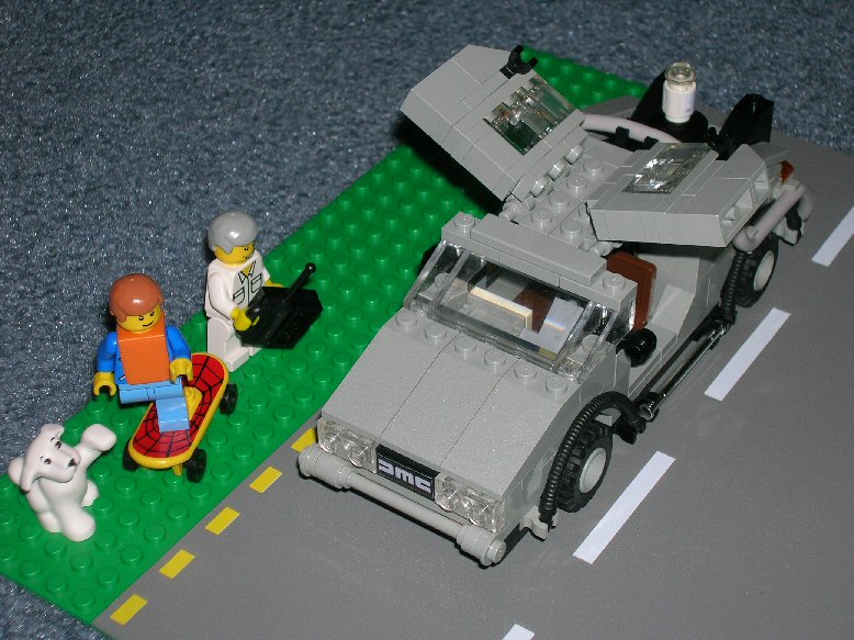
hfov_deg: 27.8
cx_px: 427
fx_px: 1726
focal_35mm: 70
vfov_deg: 21.0
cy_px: 320
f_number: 3.9
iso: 50
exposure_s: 1/60.1
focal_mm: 11.7
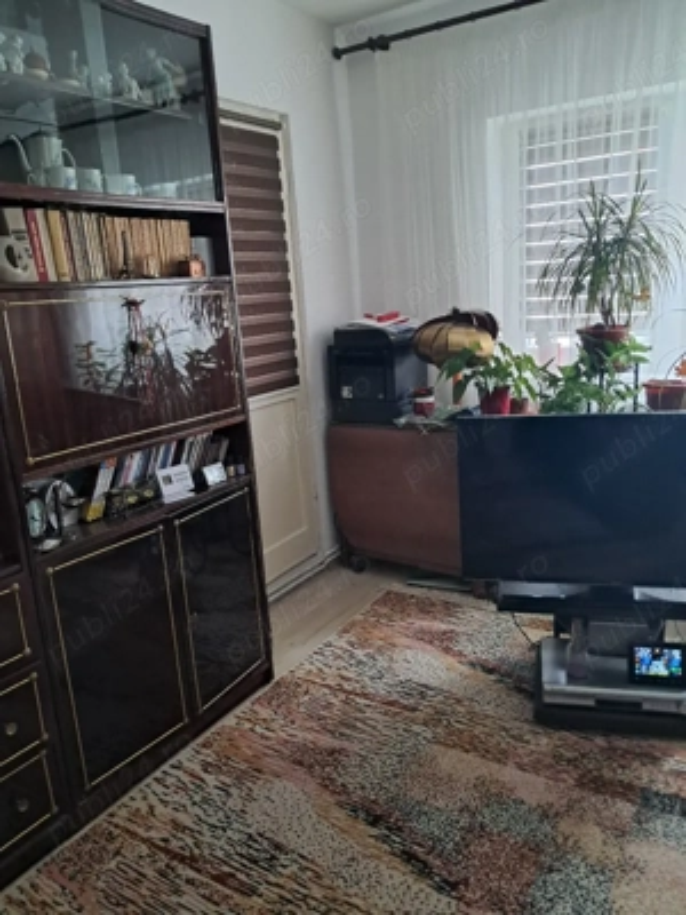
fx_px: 713
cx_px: 343
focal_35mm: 27
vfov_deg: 65.3
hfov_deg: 51.4
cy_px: 458
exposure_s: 1/30
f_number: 1.8
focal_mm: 4
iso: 500
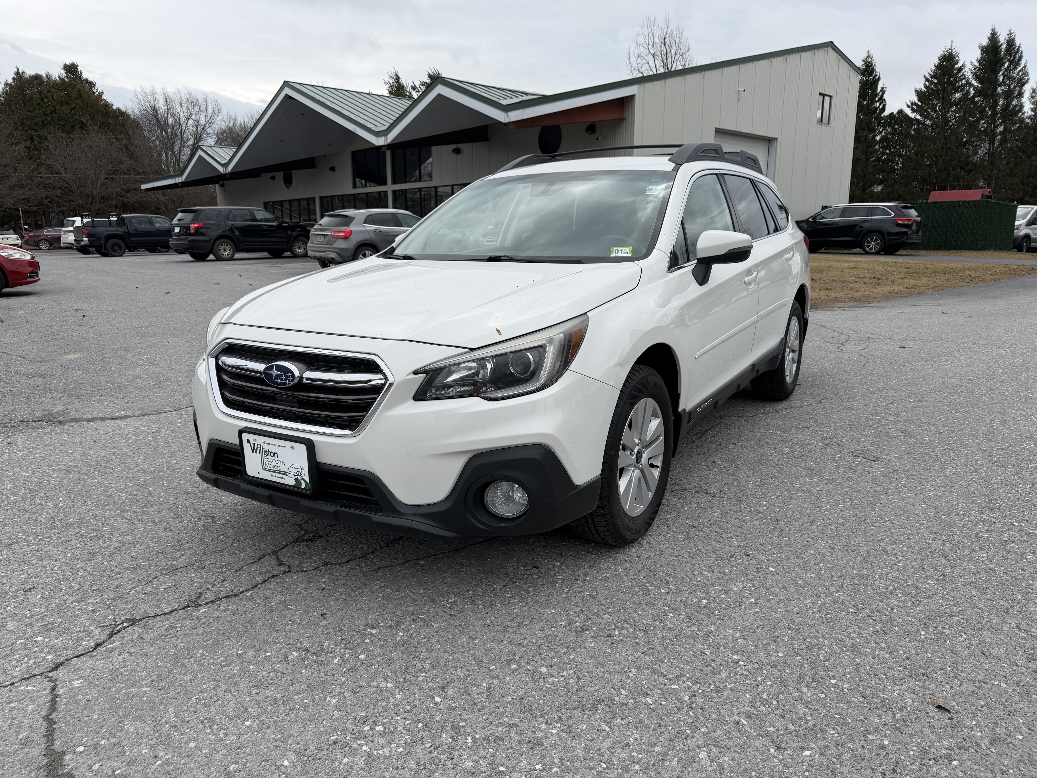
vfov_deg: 56.8
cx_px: 518
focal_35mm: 24
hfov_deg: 71.6
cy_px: 389
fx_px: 719
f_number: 1.78
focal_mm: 6.76
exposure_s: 1/4405
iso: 80
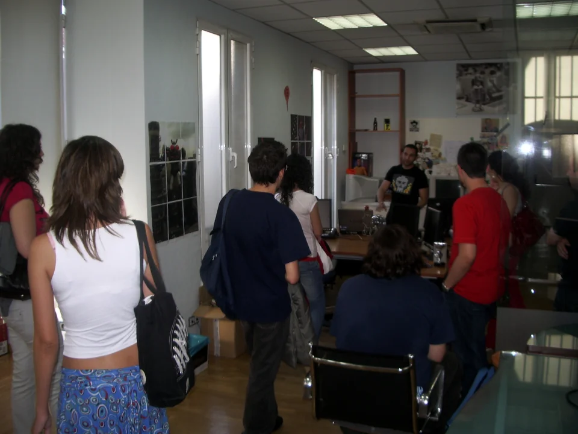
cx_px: 289
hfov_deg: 52.6
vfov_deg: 40.7
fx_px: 584
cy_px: 217
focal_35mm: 35
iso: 50
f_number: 2.6
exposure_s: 1/40
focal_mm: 5.8
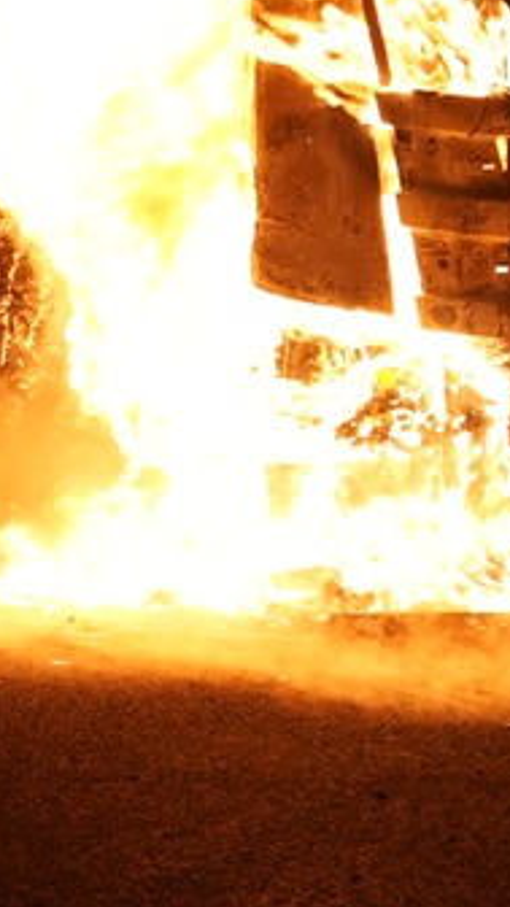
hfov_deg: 3.6
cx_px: 486
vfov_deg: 6.3
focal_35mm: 341
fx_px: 8198
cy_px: -194
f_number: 5
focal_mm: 57
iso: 1250
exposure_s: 1/200
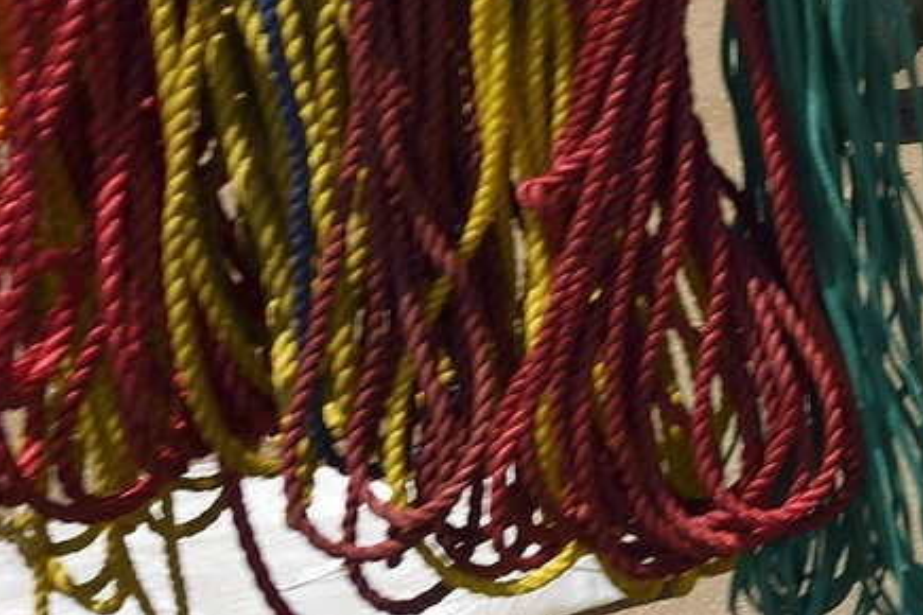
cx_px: 1630
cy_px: -392
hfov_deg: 14.5
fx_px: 3205
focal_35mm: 125
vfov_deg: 10.5
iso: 400
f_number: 13
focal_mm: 34
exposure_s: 1/400
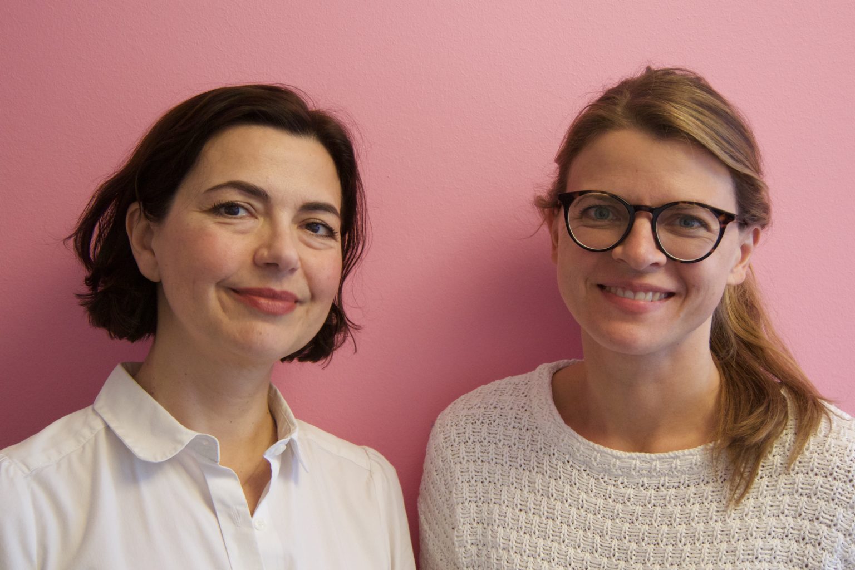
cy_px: 285
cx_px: 428
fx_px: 1377
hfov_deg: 34.5
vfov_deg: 23.4
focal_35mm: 58
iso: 800
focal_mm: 21.6
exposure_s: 1/30
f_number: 5
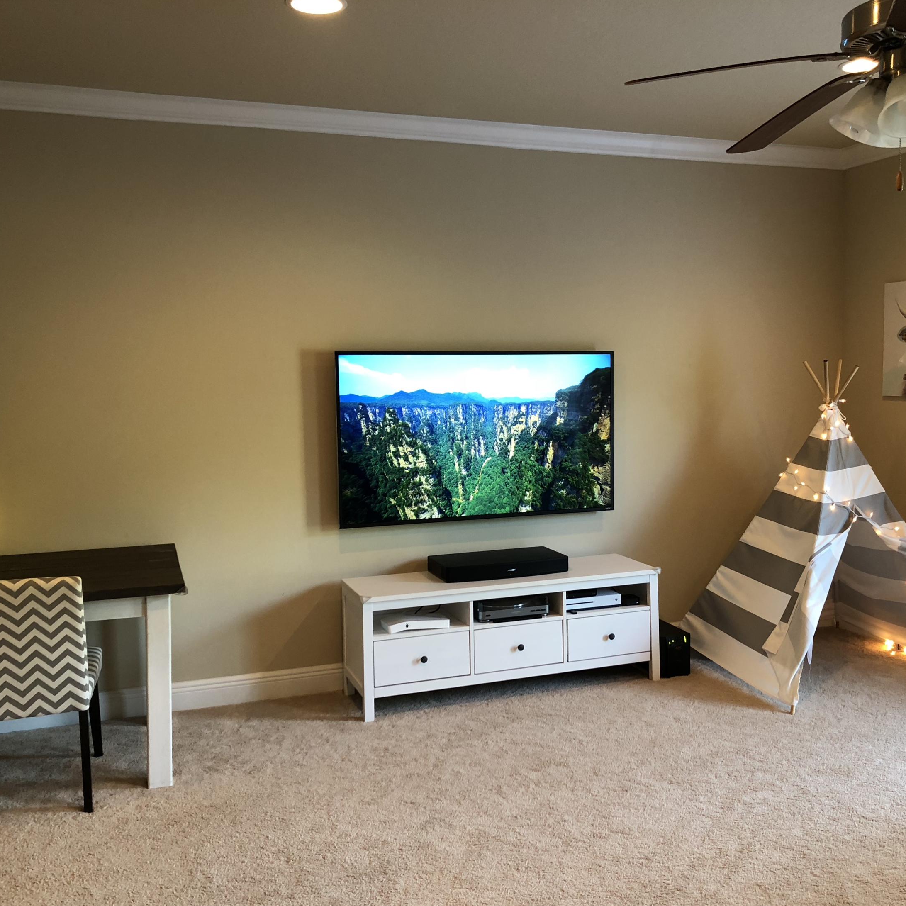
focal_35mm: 34
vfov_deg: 48.4
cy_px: 463
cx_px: 525
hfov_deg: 48.3
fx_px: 1007
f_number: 1.8
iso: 50
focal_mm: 3.99
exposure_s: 1/15
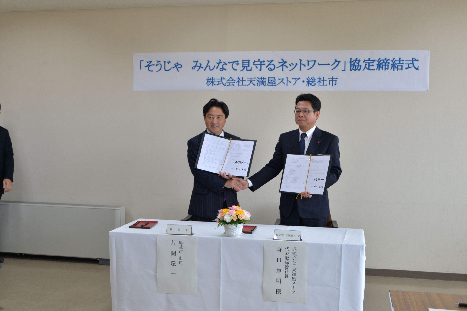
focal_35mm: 46
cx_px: 237
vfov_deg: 29.2
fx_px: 597
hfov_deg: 42.7
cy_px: 153
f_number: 6.3
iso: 800
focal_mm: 45
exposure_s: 1/160
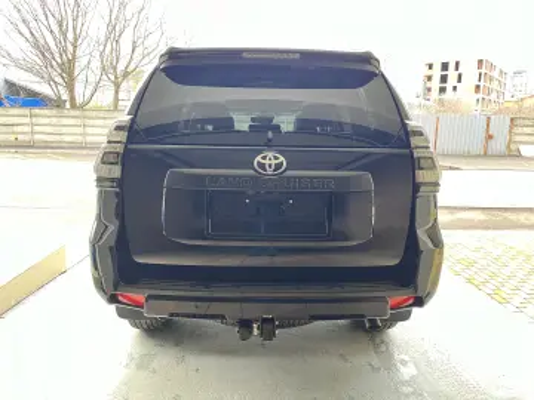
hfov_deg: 67.3
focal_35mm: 26
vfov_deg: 53.1
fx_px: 401
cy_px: 200
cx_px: 267
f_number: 1.6
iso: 125
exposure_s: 1/93
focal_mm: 5.1
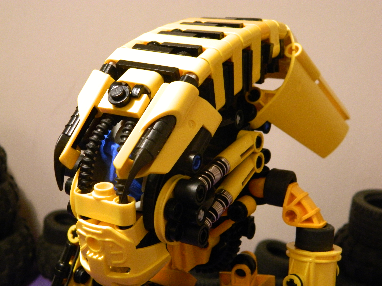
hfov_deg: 27.8
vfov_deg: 21.0
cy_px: 143
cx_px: 191
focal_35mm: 70
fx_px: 772
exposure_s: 1/15
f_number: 4
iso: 400
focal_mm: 12.6
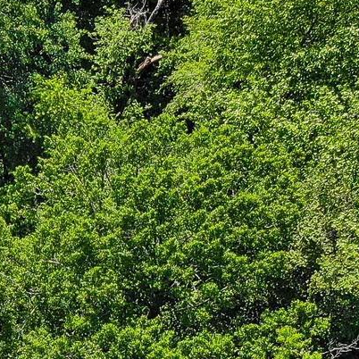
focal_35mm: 108
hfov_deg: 15.3
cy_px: 387
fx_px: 1267
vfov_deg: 15.7
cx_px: -117
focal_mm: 4.5
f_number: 2.8
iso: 100
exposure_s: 1/800
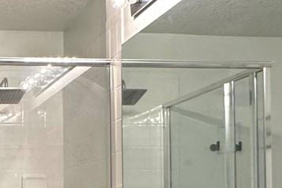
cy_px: 201
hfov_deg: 26.7
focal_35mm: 66
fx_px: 517
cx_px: -66
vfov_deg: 19.8
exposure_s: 1/120
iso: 250
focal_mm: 2.22
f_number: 2.2
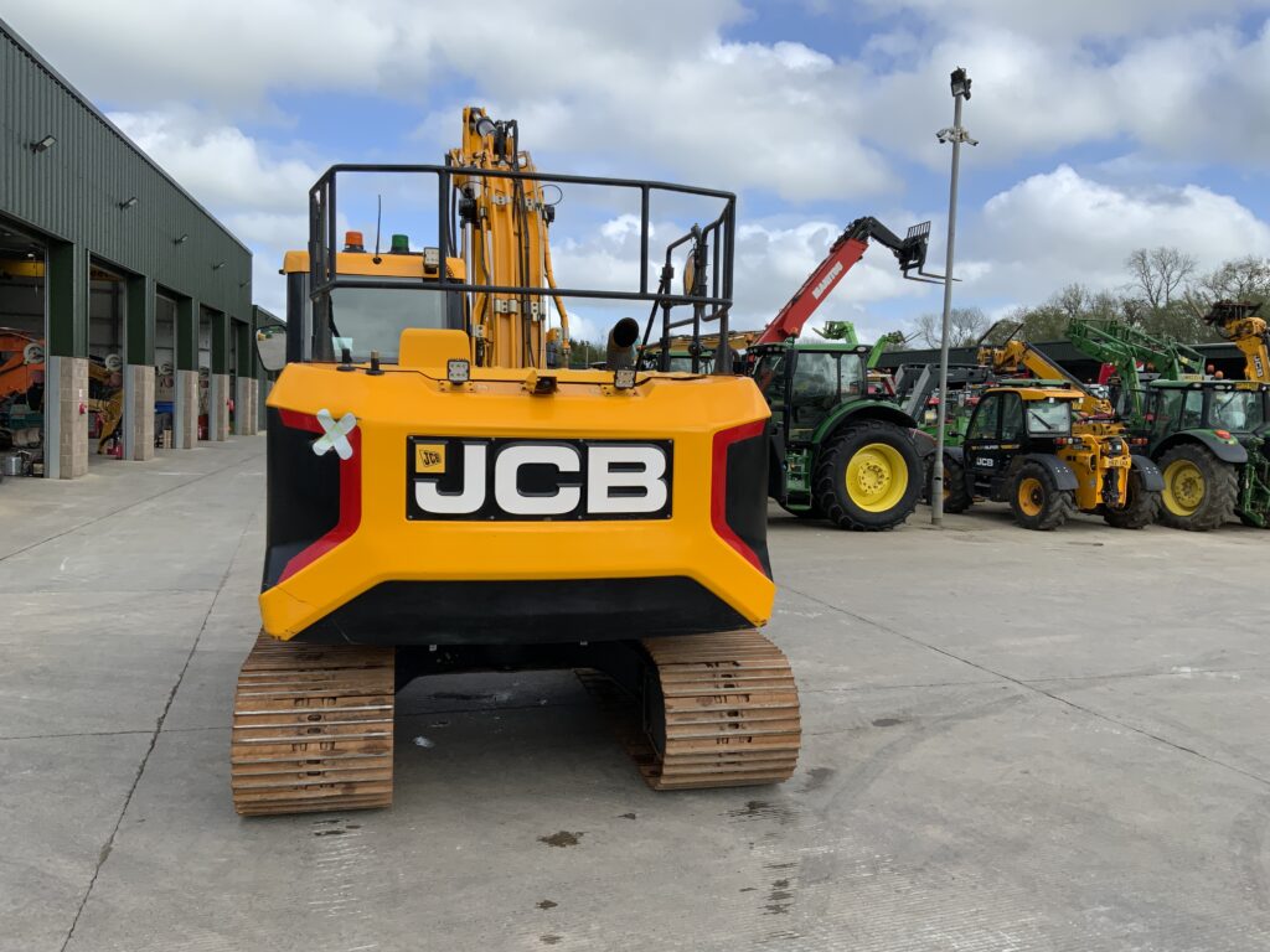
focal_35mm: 29
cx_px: 635
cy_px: 476
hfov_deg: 61.7
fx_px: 1064
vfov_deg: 48.2
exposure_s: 1/1675
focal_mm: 3
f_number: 1.8
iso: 16
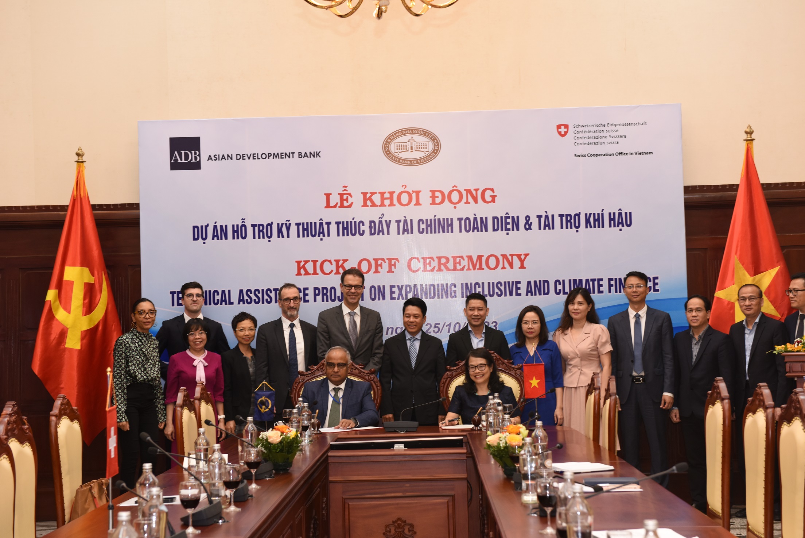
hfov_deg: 34.5
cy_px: 269
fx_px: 1297
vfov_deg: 23.4
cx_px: 402
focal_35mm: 58
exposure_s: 1/60
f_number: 5.6
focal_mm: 58
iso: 800
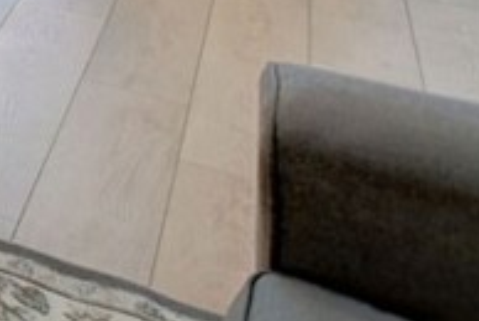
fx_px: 1053
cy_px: -436
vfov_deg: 13.2
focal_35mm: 79
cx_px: -691
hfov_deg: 14.7
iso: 400
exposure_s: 1/100
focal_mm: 10
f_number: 5
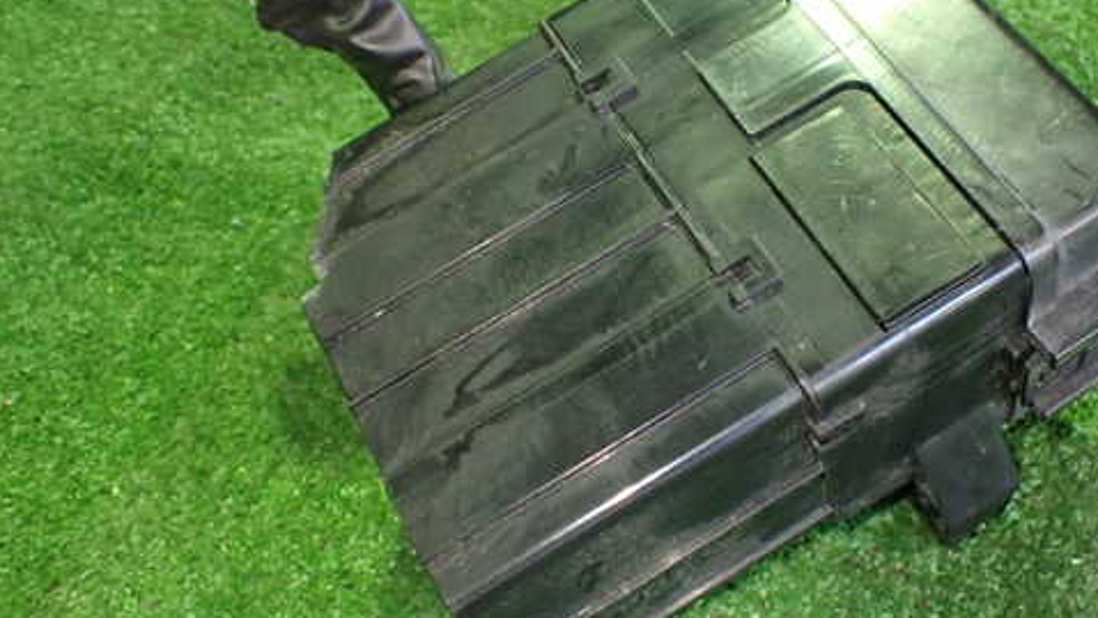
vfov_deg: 29.0
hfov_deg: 49.1
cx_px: 664
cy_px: 280
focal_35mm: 41
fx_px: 1194
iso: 800
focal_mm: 5.4
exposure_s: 1/50
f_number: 2.3
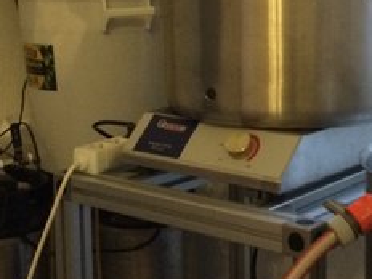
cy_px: 95
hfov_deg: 24.3
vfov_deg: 18.4
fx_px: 860
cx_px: 257
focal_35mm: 80
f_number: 2.2
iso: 400
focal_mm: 4.15
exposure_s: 1/17
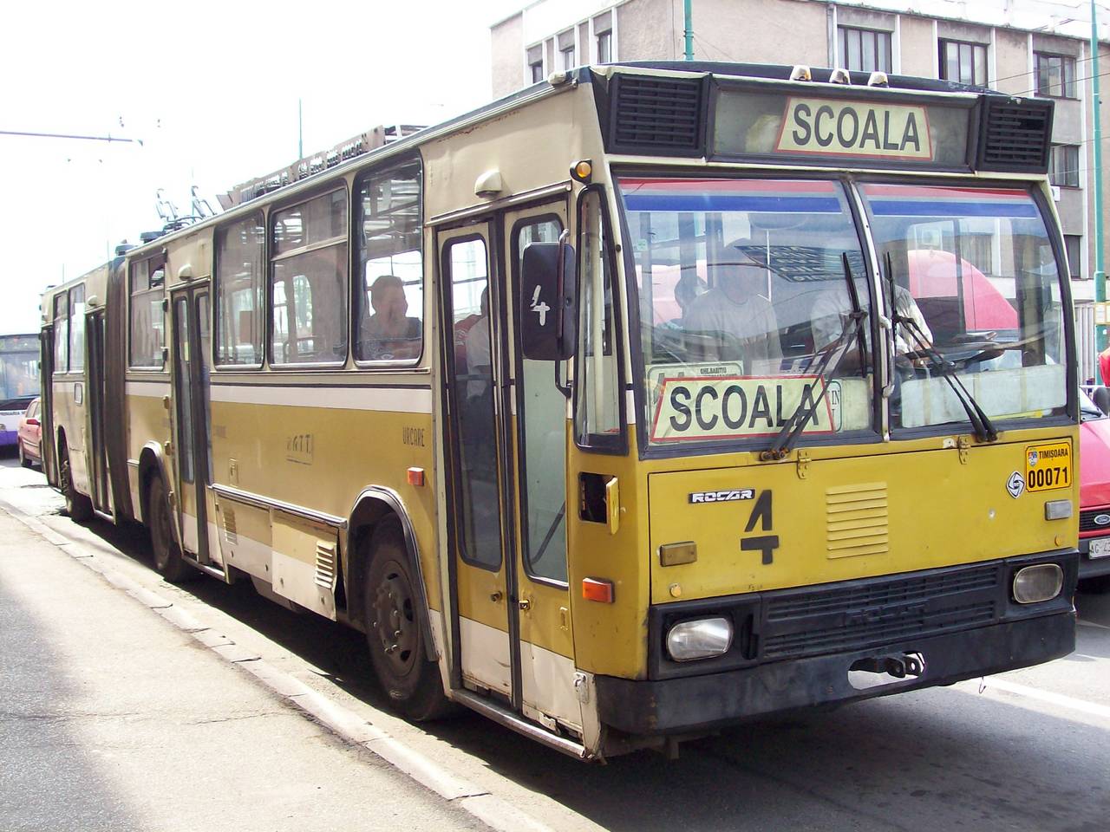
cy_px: 416
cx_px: 555
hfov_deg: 42.1
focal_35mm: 45
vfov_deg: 32.2
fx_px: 1443
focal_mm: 7.6
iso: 80
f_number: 3
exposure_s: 1/257
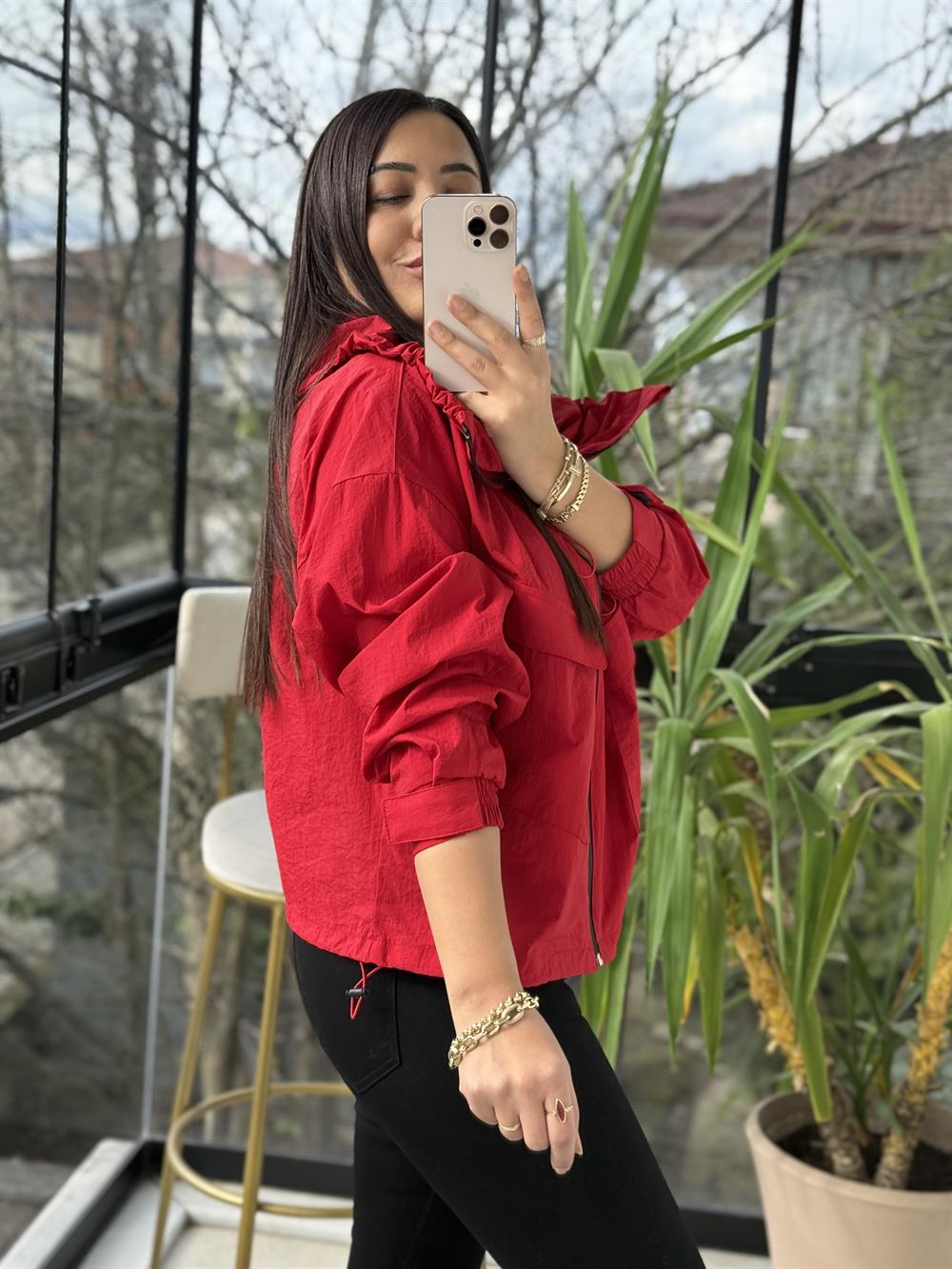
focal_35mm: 48
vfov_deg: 39.7
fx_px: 1760
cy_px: 634
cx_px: 476
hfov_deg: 30.3
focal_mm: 6.76
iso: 80
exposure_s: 1/545
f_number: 1.78
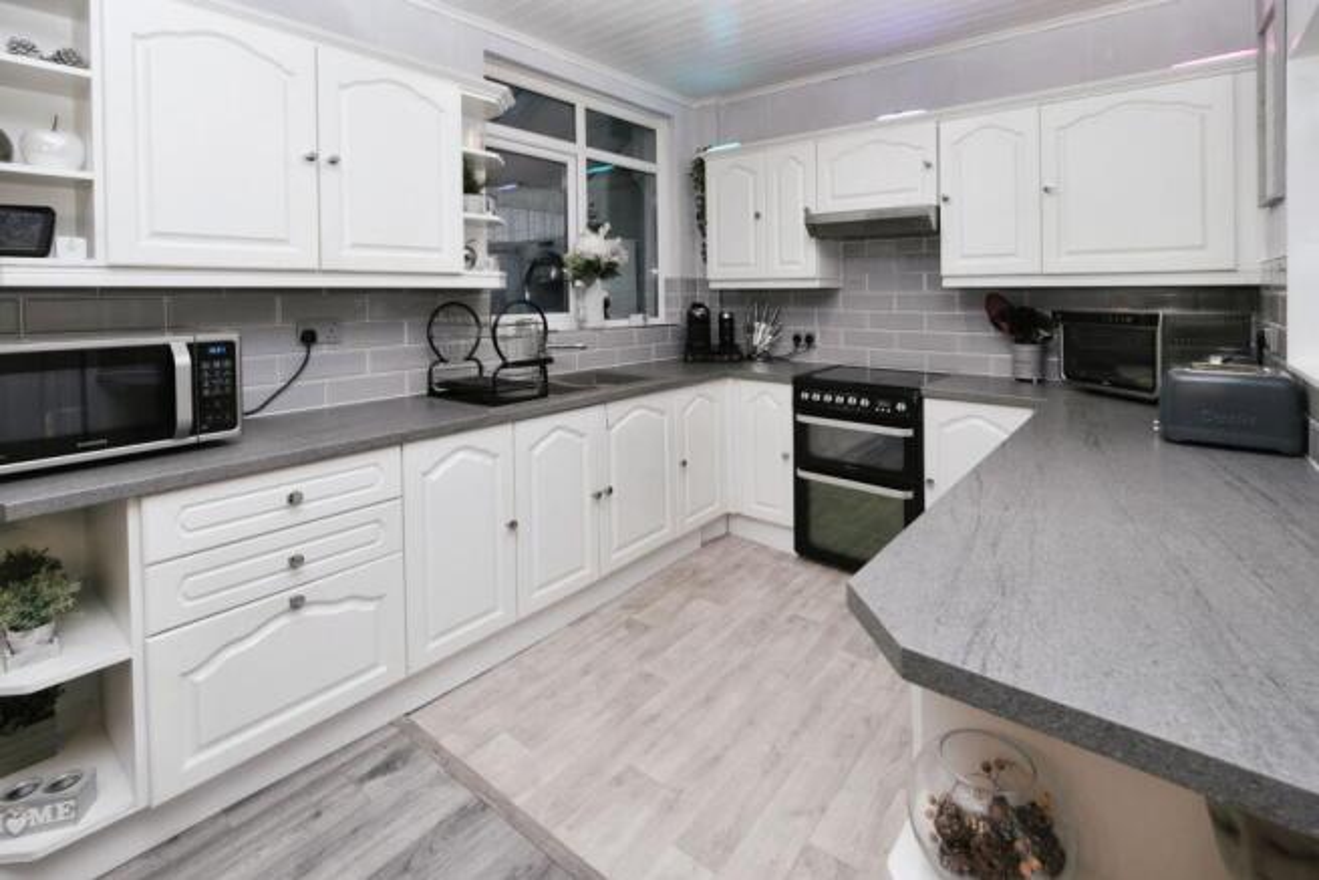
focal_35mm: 15
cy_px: 440
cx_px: 660
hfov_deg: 100.4
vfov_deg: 77.4
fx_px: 550
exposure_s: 1/110
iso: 320
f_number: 4.5
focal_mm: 10
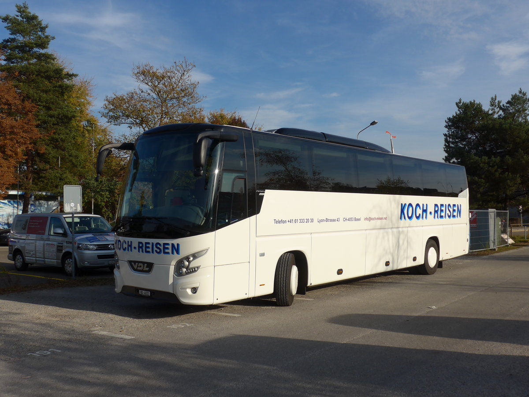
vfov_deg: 39.7
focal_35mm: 36
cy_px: 198
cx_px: 264
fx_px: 550
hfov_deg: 51.4
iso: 80
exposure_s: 1/2000
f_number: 3.2
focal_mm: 7.5
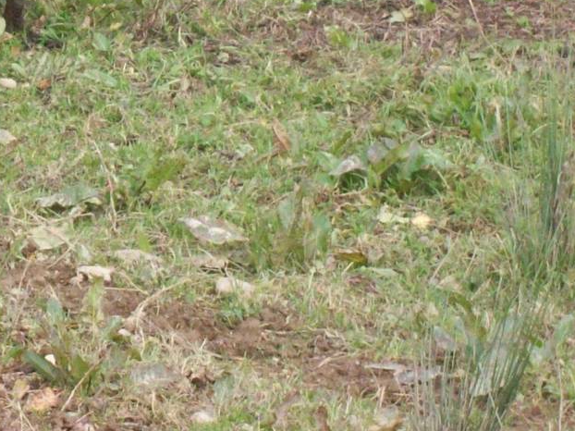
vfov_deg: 5.3
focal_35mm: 278
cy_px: -109
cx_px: -53
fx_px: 4616
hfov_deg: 7.1
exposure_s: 1/128
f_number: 4.8
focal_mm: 18
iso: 200
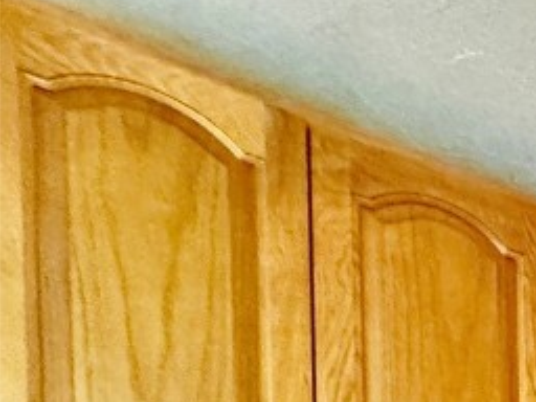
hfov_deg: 19.4
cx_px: 1070
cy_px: 798
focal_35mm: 56
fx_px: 867
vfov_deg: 18.1
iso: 640
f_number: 2.2
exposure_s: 1/60
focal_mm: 2.22
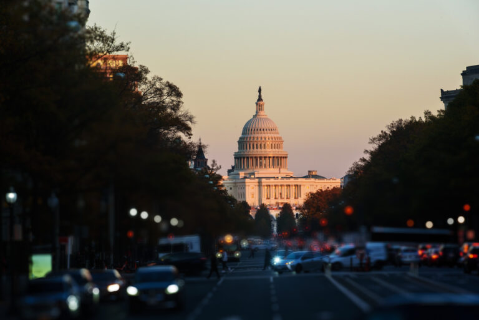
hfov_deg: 10.3
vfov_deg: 6.9
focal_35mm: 200
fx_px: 2663
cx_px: 240
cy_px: 160
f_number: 13
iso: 100
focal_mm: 200
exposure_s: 1/25
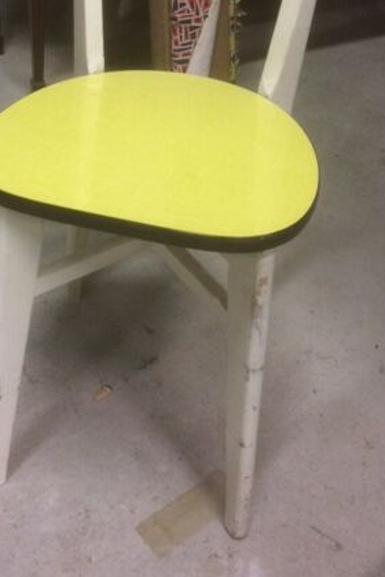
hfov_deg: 29.2
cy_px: 184
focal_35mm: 46
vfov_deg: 42.1
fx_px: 738
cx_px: 164
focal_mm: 4.15
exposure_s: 1/33
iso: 250
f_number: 2.2
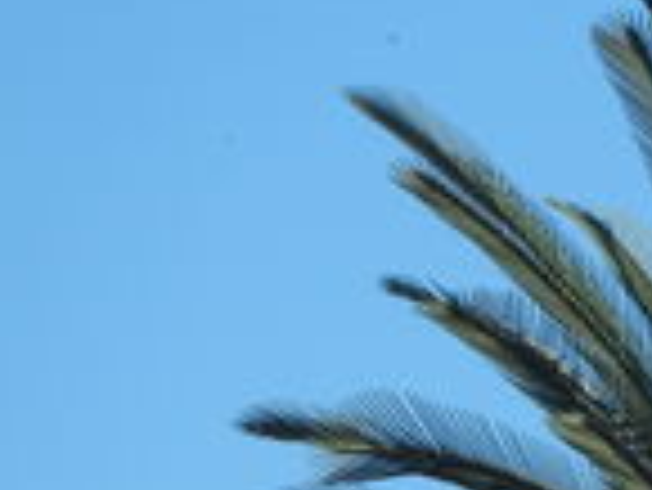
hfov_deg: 1.9
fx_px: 19850
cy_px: 508
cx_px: 782
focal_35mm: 1053
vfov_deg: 1.4
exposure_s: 1/400
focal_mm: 68.7
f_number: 6.2
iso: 125
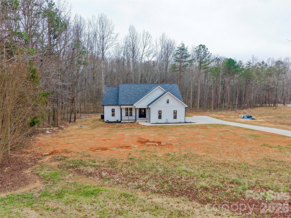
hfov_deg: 71.6
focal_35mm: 24
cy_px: 109
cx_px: 146
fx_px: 202
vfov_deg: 56.8
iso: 400
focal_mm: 8.67
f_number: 1.8
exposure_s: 1/400
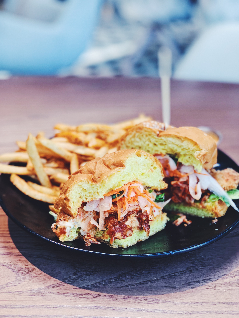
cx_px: 120
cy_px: 159
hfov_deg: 28.0
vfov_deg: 36.8
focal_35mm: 52
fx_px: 479
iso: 80
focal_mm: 6
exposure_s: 1/120
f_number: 2.4
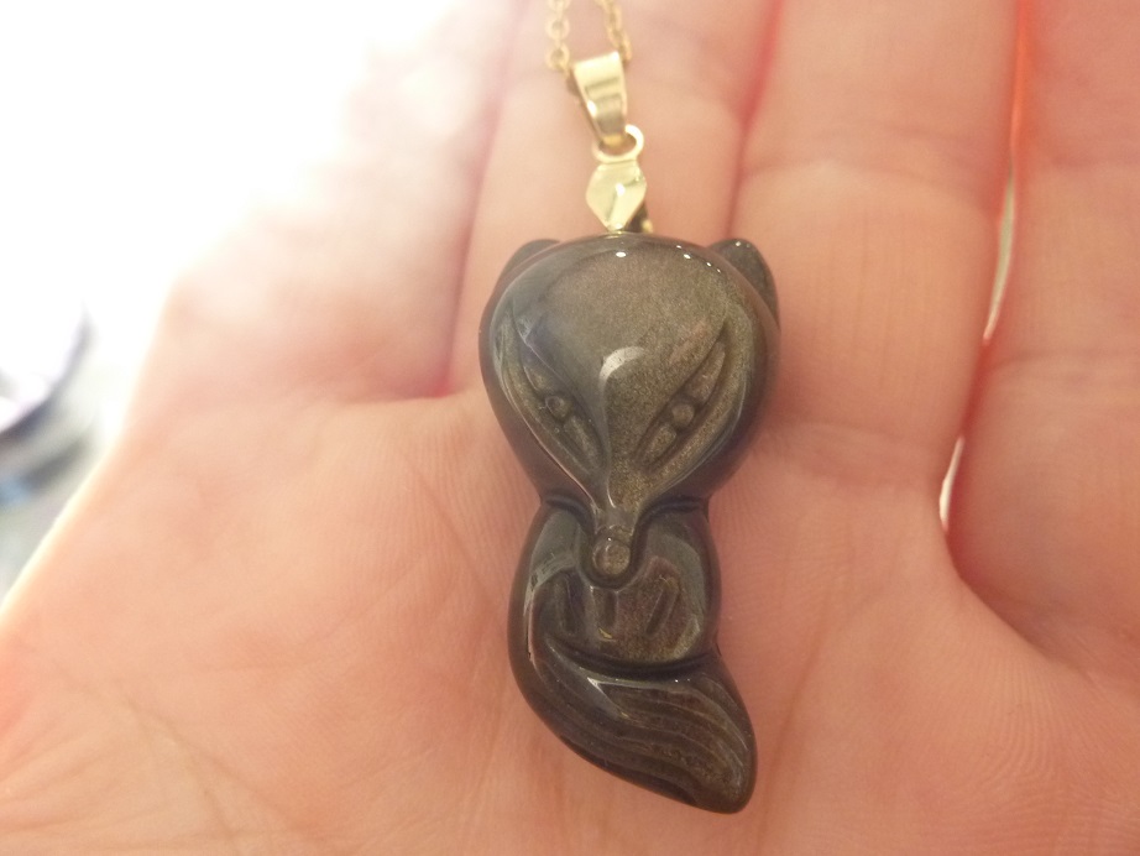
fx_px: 824
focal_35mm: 25
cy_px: 428
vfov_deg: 54.9
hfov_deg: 69.4
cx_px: 570
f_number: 3.3
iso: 400
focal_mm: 4.1
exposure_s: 1/25
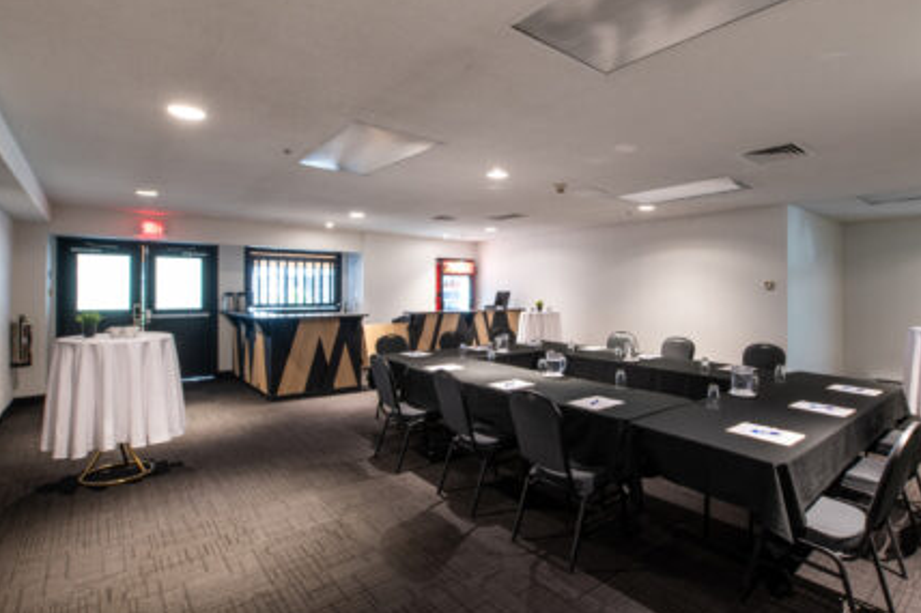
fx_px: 460
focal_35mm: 18
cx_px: 501
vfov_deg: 67.3
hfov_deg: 89.8
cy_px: 296
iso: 100
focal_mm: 14
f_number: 11
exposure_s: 10
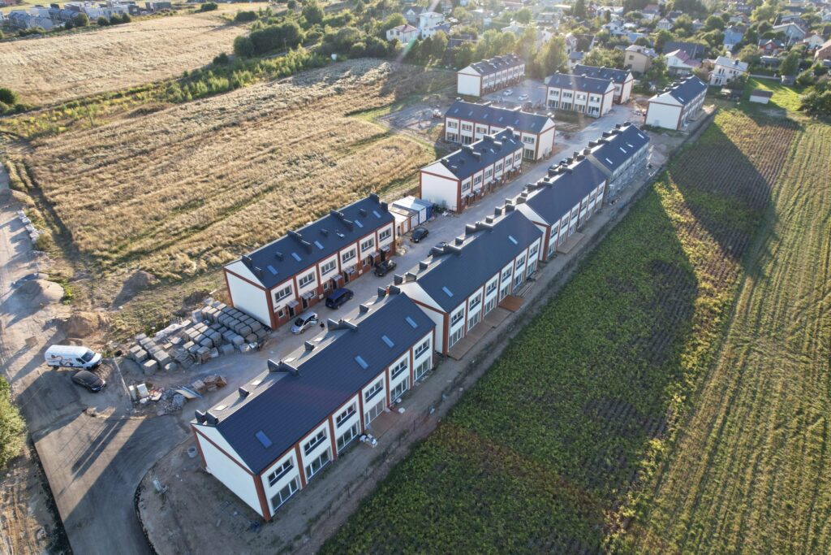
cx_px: 416
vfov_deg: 57.2
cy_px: 278
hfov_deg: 78.6
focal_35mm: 22
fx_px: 508
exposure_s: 1/320
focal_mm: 8.38
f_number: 2.8
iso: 120
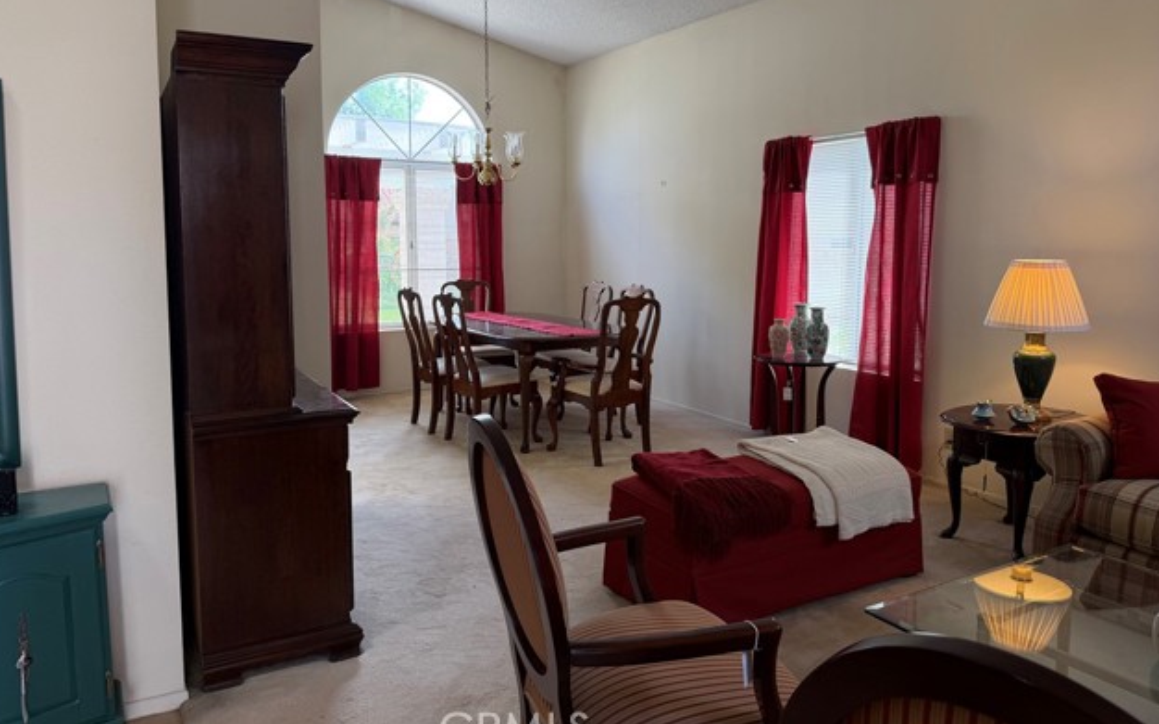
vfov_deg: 47.4
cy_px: 311
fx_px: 821
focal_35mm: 26
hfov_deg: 70.4
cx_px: 580
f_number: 1.78
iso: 64
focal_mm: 6.76
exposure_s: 1/120
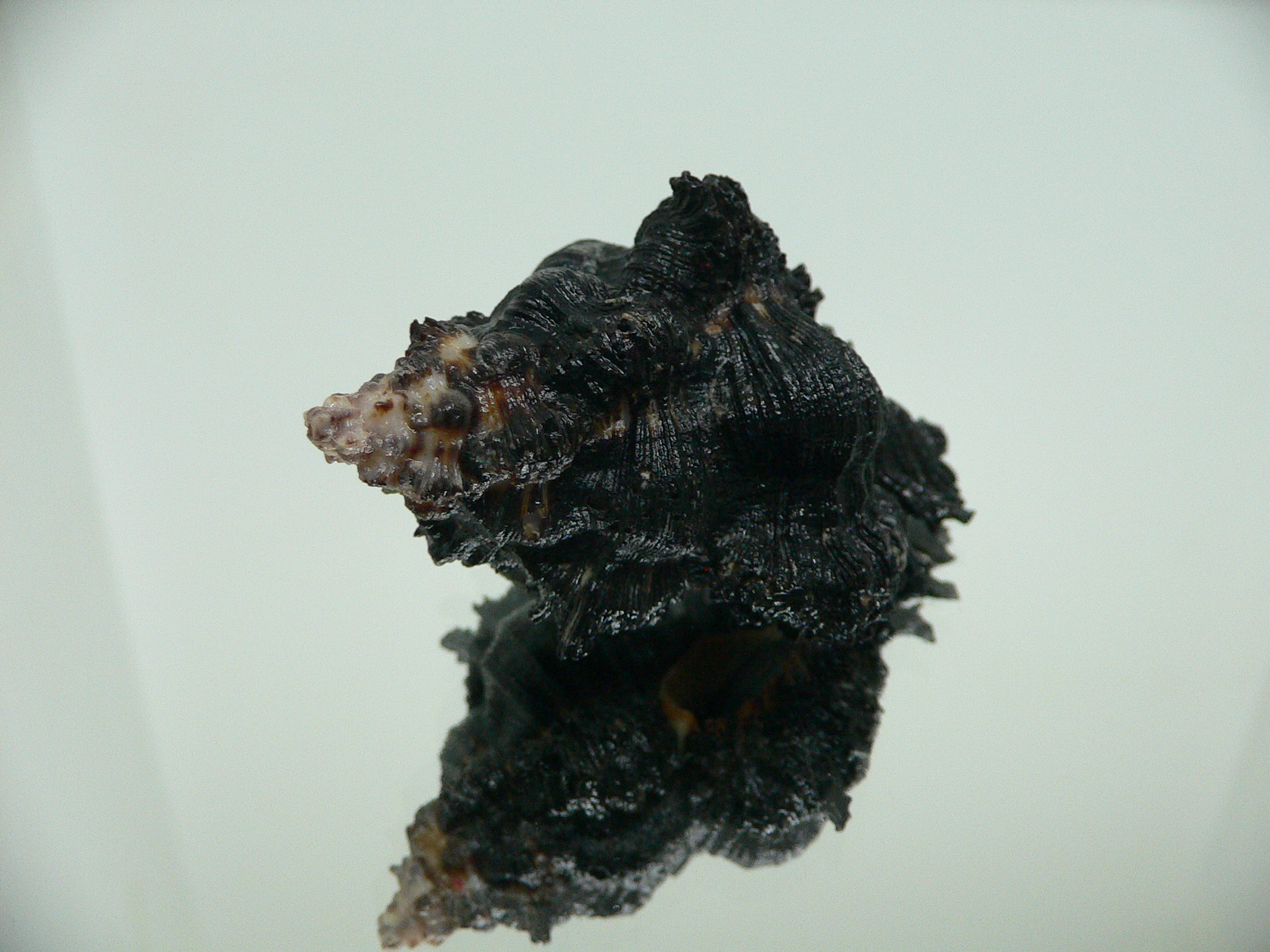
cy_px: 476
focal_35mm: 35
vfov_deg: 40.7
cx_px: 635
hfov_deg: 52.6
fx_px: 1284
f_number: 2.8
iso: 200
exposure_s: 1/60
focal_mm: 4.6
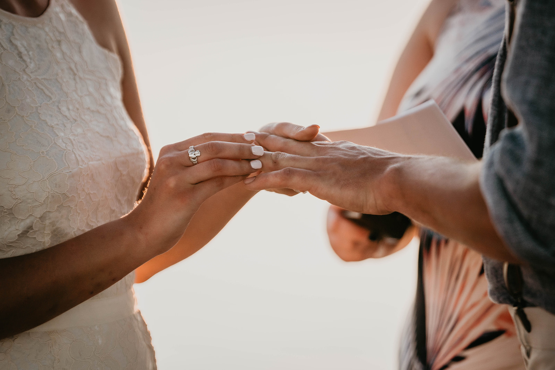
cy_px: 185
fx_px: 2883
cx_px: 278
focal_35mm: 187
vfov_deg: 7.3
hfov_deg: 11.0
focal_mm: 187
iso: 250
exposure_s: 1/640
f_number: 3.5
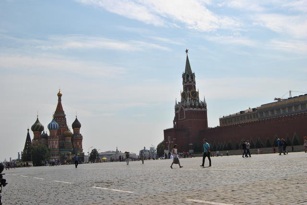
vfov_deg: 34.3
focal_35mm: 39
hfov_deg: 49.5
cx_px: 154
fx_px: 333
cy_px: 102
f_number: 10
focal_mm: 26
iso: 100
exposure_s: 1/400
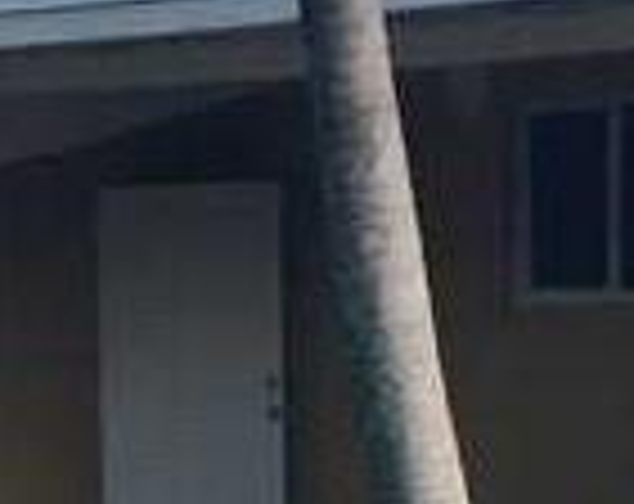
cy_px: 529
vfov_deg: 11.9
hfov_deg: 14.8
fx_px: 2376
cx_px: -97
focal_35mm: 127
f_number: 2.2
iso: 32
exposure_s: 1/1130
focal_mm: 4.15
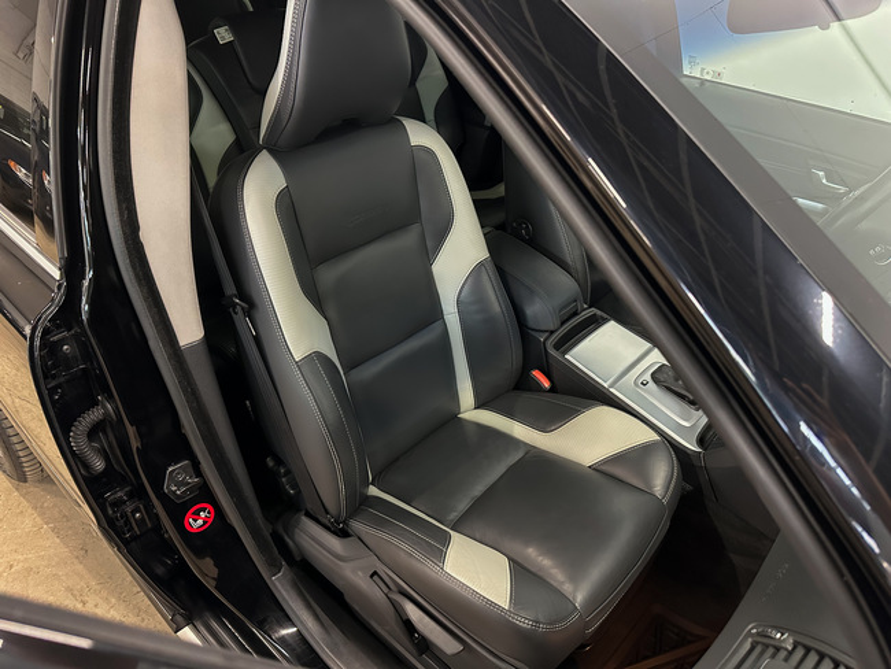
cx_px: 446
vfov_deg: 56.8
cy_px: 334
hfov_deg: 71.6
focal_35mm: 24
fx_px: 618
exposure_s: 1/33
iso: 640
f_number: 1.78
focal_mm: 6.86
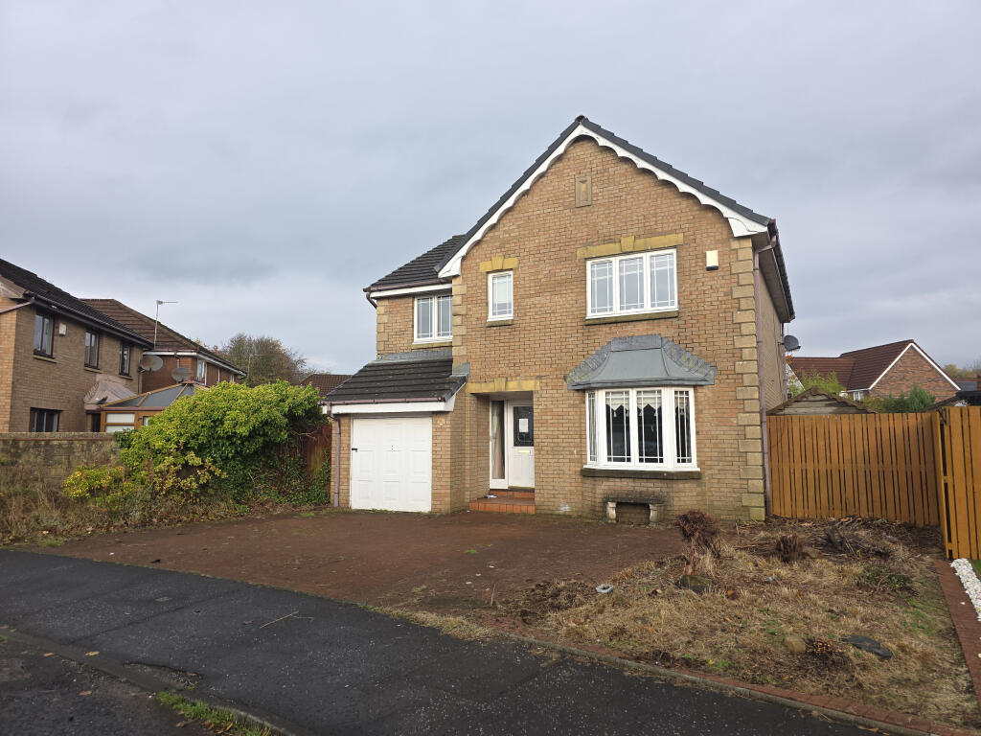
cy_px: 368
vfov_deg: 58.9
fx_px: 652
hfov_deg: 73.9
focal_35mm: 23
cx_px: 490
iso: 20
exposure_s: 1/100
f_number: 1.7
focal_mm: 6.3
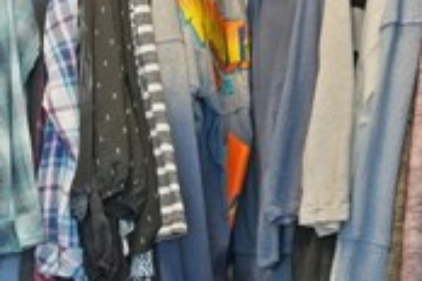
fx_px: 692
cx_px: -308
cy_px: 217
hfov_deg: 22.5
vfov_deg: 22.7
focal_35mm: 59
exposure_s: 1/15
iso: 1600
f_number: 4
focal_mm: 16
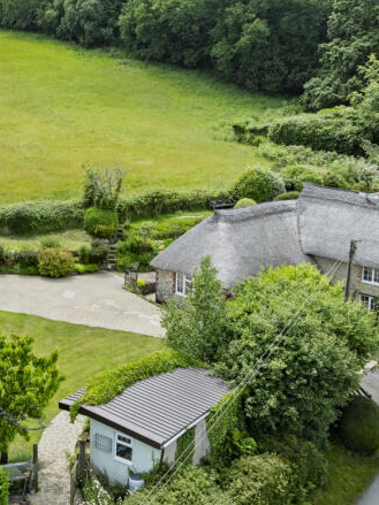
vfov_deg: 34.3
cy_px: 208
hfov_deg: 25.2
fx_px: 818
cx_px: 30
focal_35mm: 56
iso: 240
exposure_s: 1/800
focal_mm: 12.29
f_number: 2.8
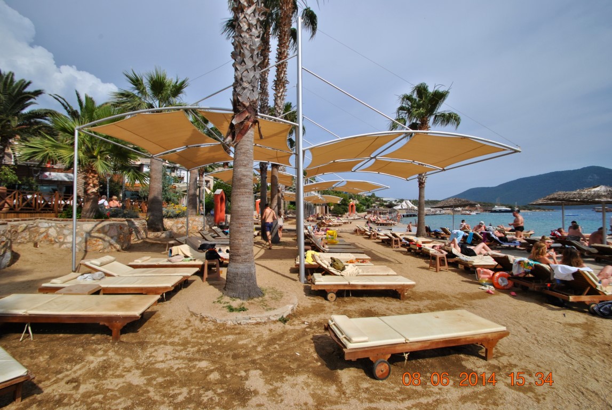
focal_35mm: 15
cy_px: 205
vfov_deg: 77.5
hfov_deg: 100.3
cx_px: 306
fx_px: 255
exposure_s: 1/400
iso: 100
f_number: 9
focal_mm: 10
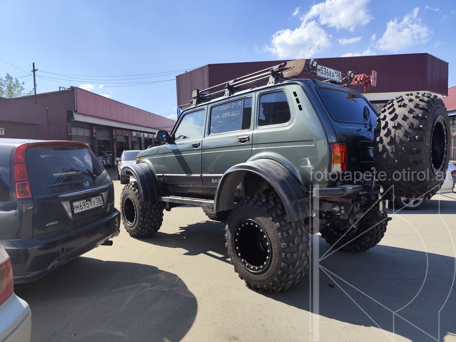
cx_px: 228
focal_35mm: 23
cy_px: 171
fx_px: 303
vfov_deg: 58.9
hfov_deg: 73.9
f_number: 1.65
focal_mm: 6.19
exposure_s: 1/1190
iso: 50
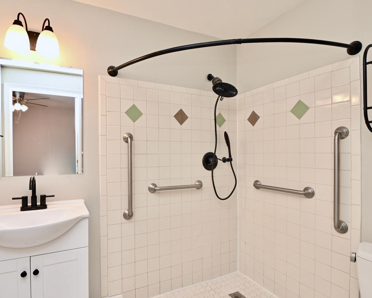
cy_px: 147
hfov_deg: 82.8
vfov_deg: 70.9
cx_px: 160
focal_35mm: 19
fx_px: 209
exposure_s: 1/60
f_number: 7.1
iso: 320
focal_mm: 10
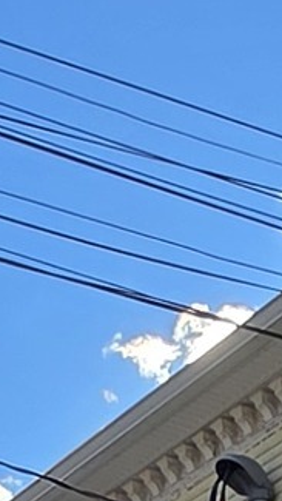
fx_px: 1780
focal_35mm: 134
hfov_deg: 8.9
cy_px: 894
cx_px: 394
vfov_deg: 14.2
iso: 40
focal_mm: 2.2
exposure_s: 1/3238
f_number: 1.9
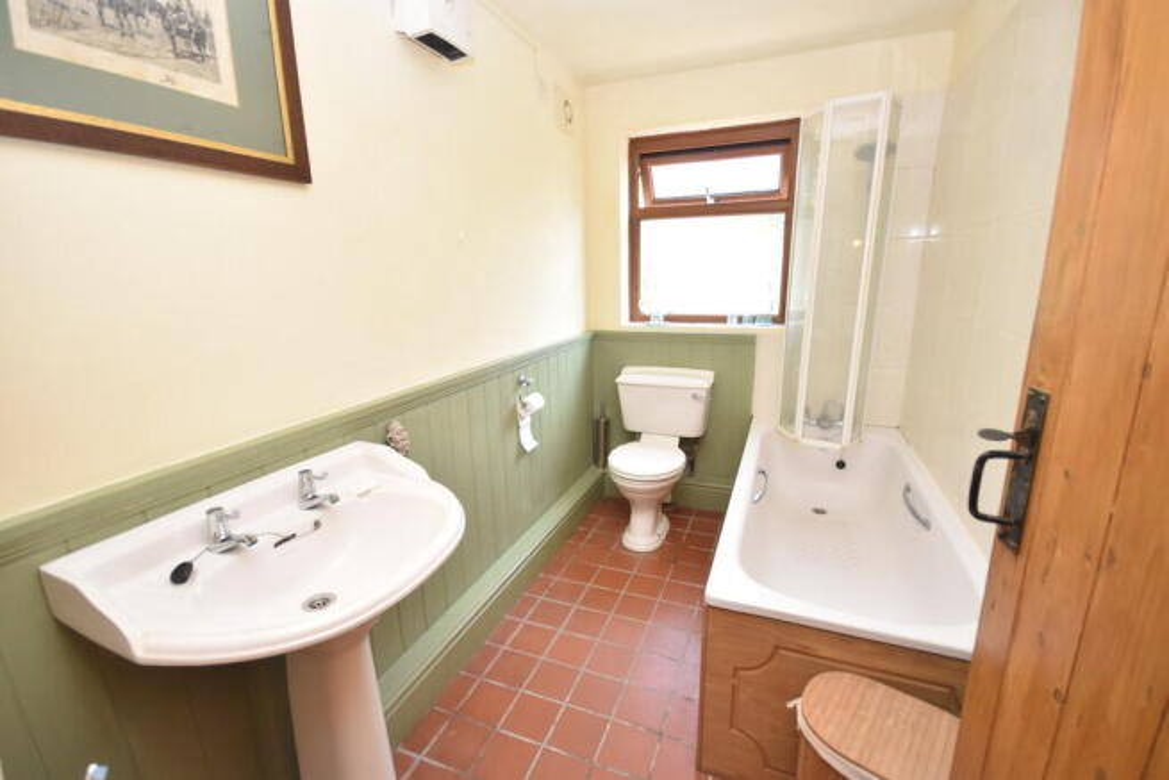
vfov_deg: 77.4
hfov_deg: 100.4
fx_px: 487
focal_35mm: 15
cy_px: 390
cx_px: 584
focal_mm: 10
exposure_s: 1/125
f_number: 4
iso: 800
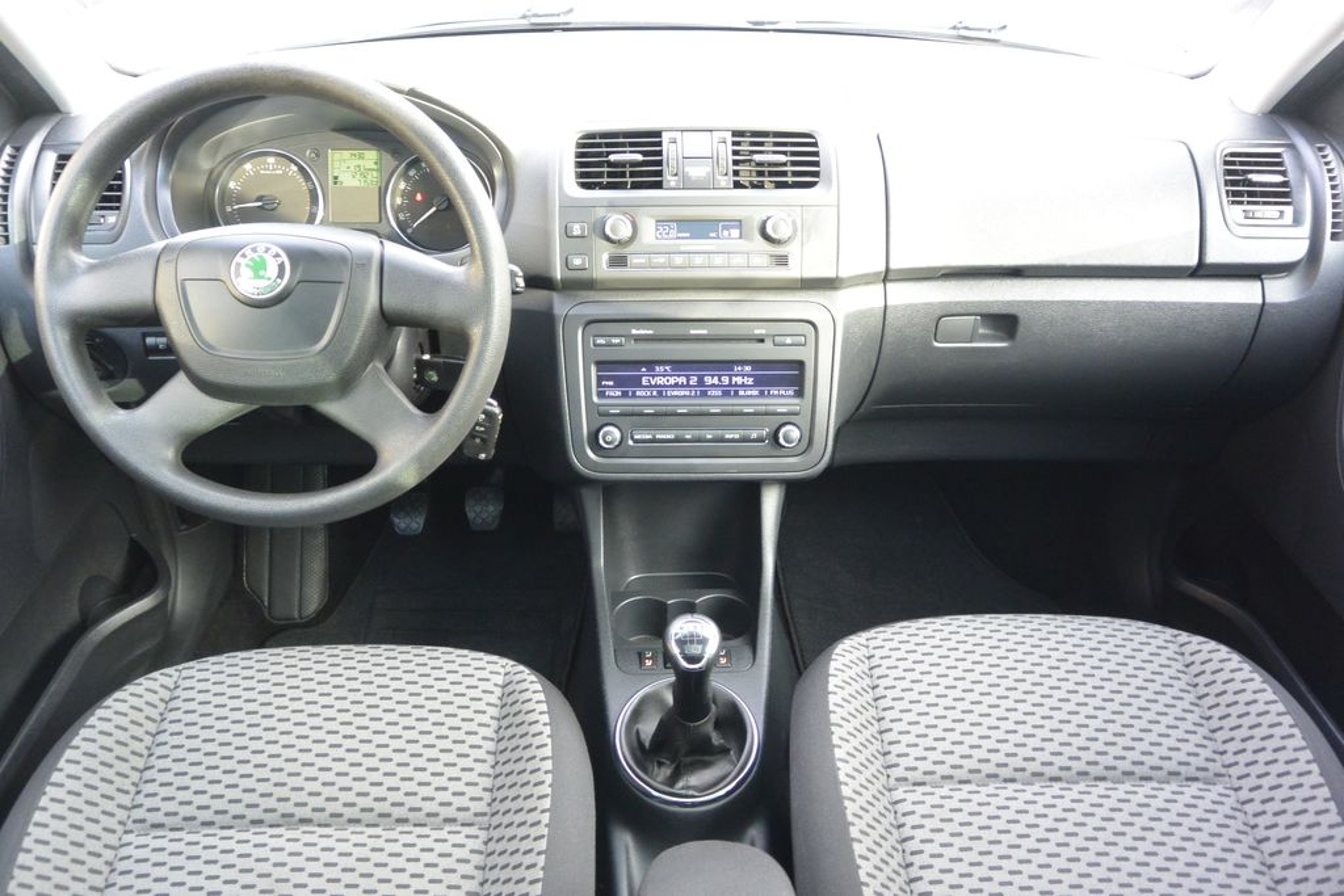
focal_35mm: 27
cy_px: 448
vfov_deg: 47.9
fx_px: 1008
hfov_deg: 67.4
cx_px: 672
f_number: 3.5
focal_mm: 10
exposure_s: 1/60
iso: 800
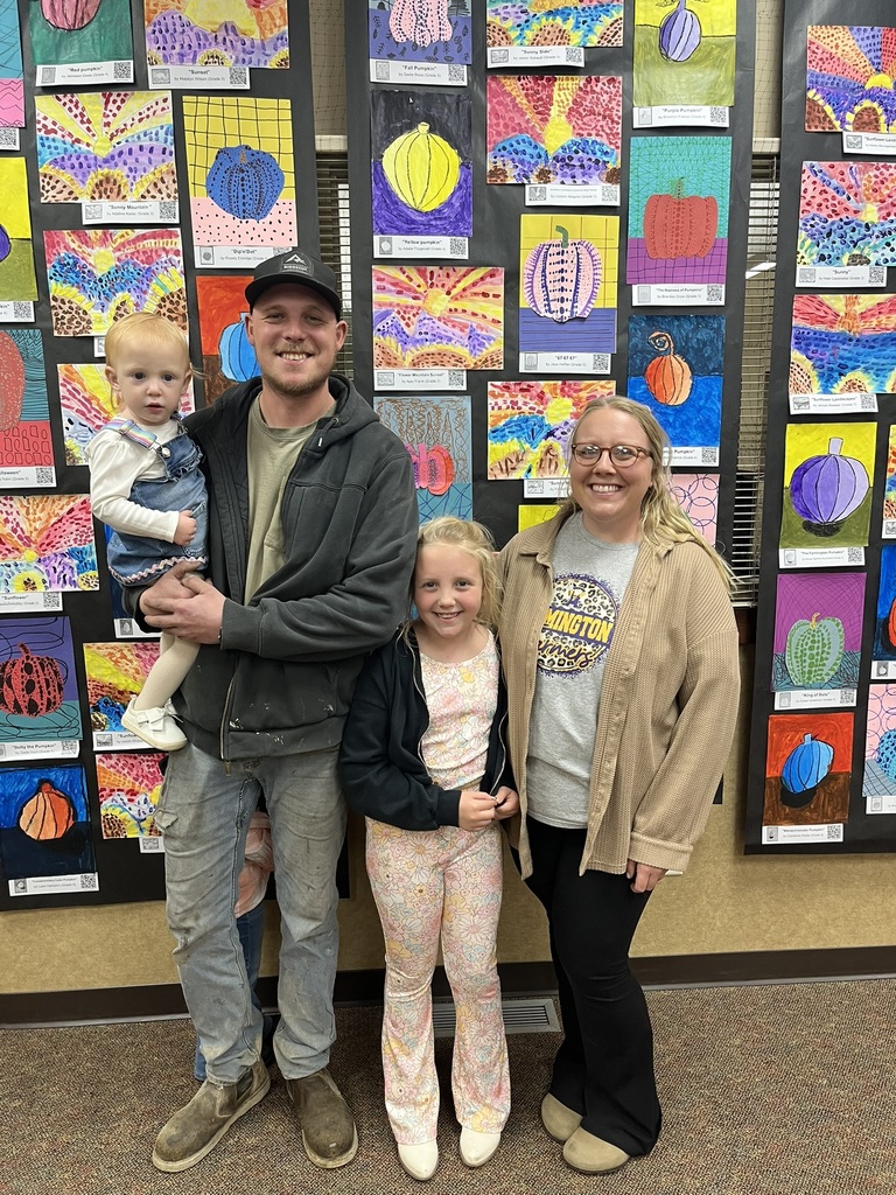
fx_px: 897
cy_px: 598
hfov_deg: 53.1
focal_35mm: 26
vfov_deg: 67.3
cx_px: 448
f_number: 1.6
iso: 125
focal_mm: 5.1
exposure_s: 1/60
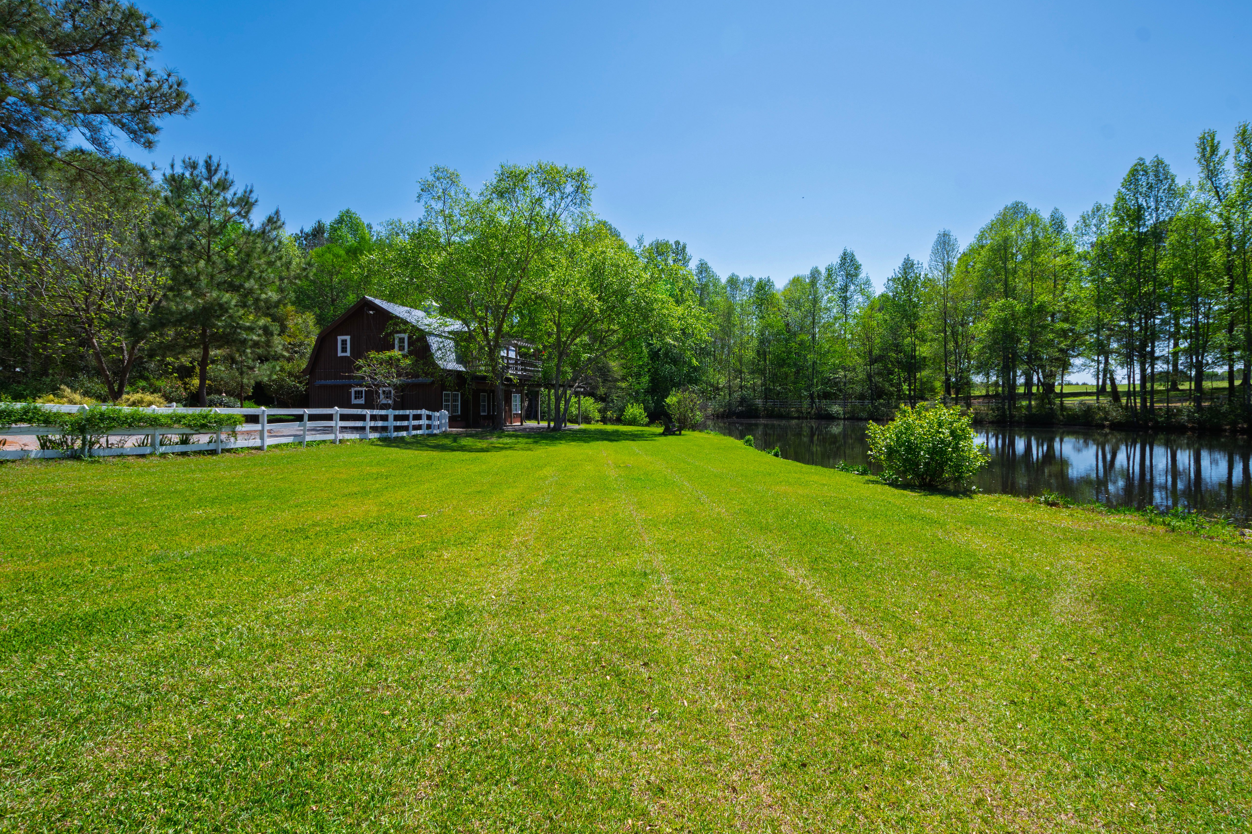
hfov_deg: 96.7
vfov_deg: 73.7
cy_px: 442
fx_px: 556
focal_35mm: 16
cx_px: 637
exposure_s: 1/125
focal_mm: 10
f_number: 8
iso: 100
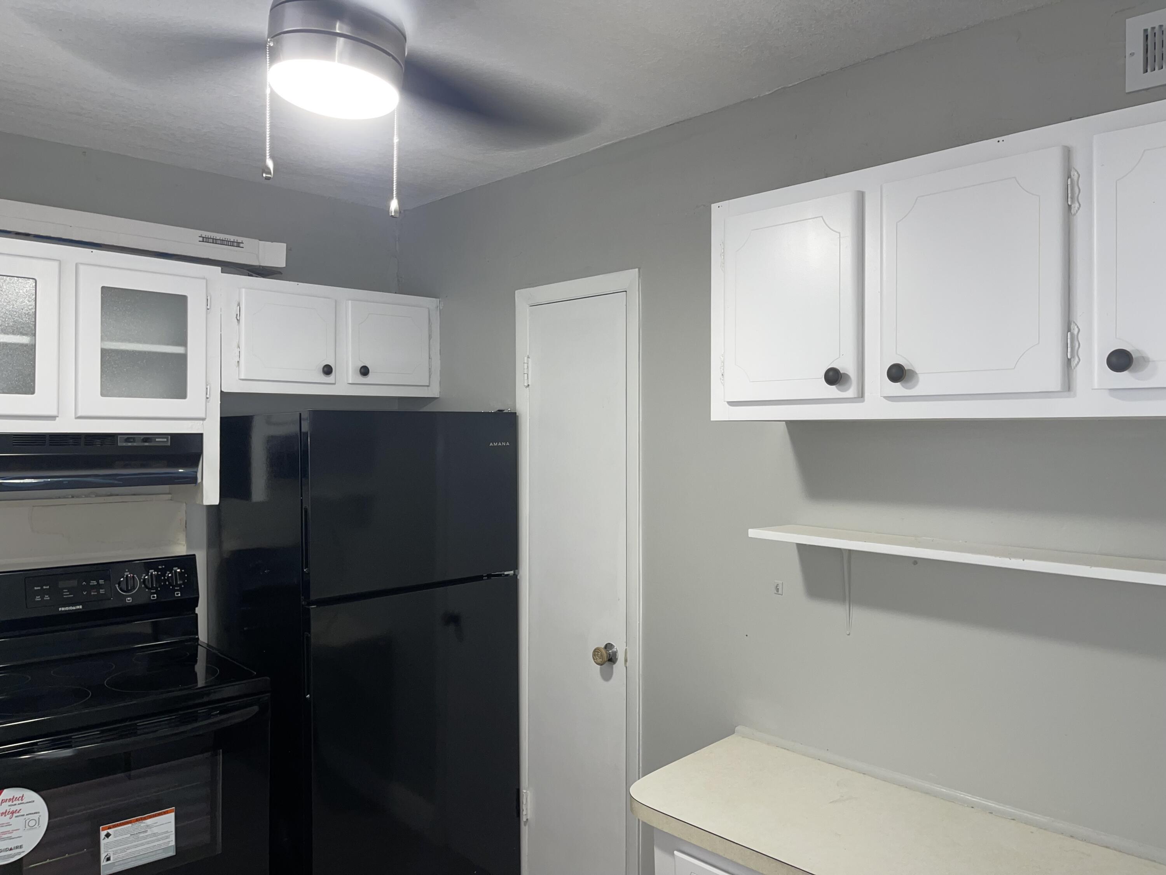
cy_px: 438
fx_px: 876
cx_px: 583
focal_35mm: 26
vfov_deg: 53.1
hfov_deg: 67.3
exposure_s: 1/30
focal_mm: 5.1
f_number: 1.6
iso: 40
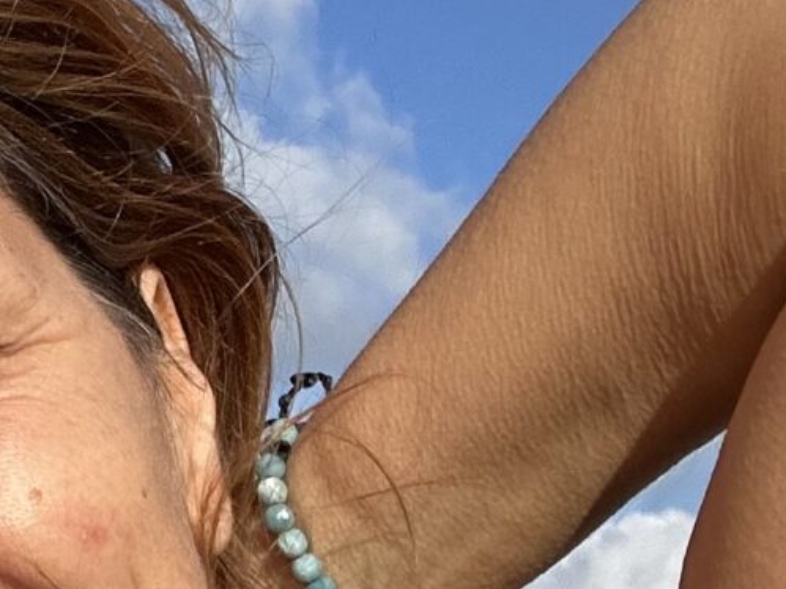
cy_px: 614
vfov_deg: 12.4
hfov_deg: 15.5
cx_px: -353
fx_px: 2679
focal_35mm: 118
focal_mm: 2.69
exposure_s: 1/1795
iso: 25
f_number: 1.9
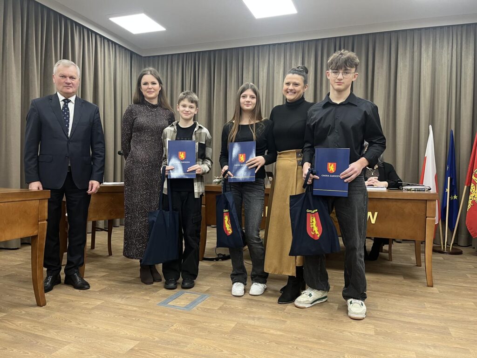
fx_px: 358
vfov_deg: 53.1
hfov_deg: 67.3
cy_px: 179
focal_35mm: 26
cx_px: 238
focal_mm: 5.1
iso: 80
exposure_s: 1/50
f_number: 1.6
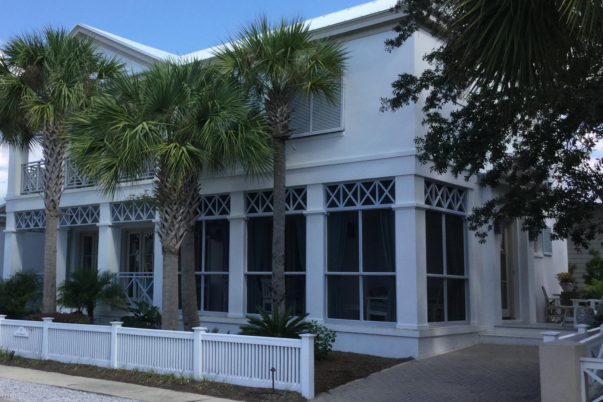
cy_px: 198
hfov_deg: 43.9
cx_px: 207
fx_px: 737
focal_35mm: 44
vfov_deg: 30.5
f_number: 2.4
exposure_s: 1/702
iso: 25
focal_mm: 3.3
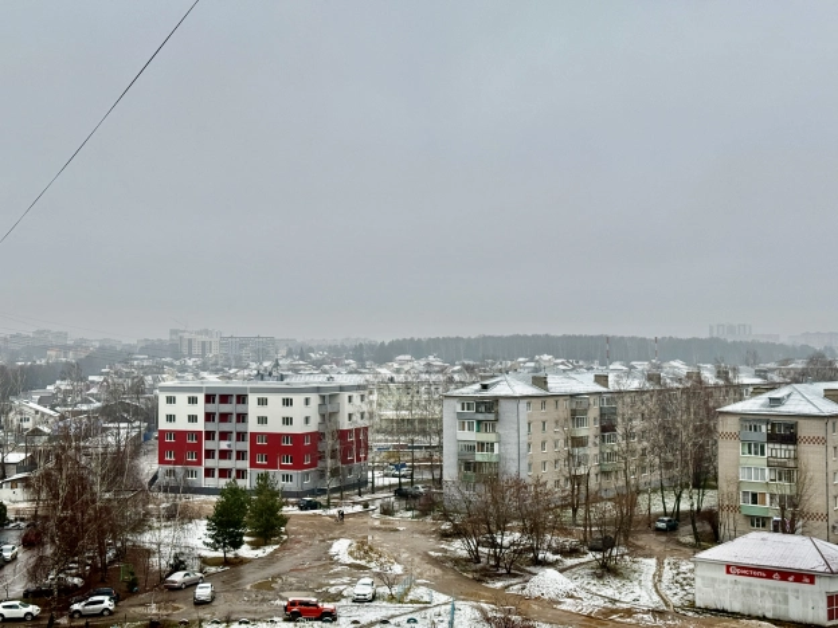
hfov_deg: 39.7
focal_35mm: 48
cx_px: 419
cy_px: 314
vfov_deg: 30.3
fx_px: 1162
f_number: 1.78
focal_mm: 6.76
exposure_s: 1/523
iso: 64
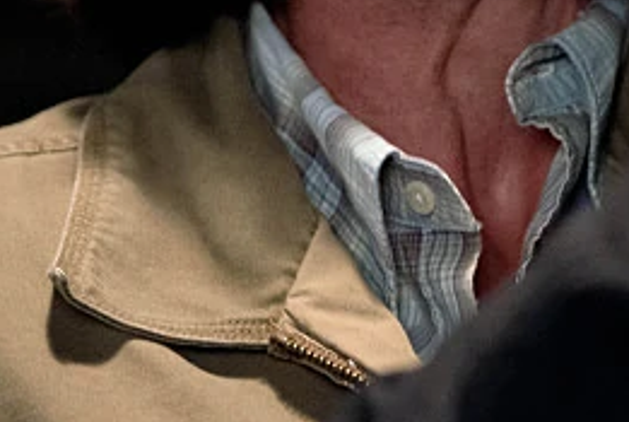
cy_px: -109
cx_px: 557
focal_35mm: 459
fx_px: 8033
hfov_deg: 4.5
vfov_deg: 3.0
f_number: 2.8
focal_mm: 150
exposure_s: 1/100
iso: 3200
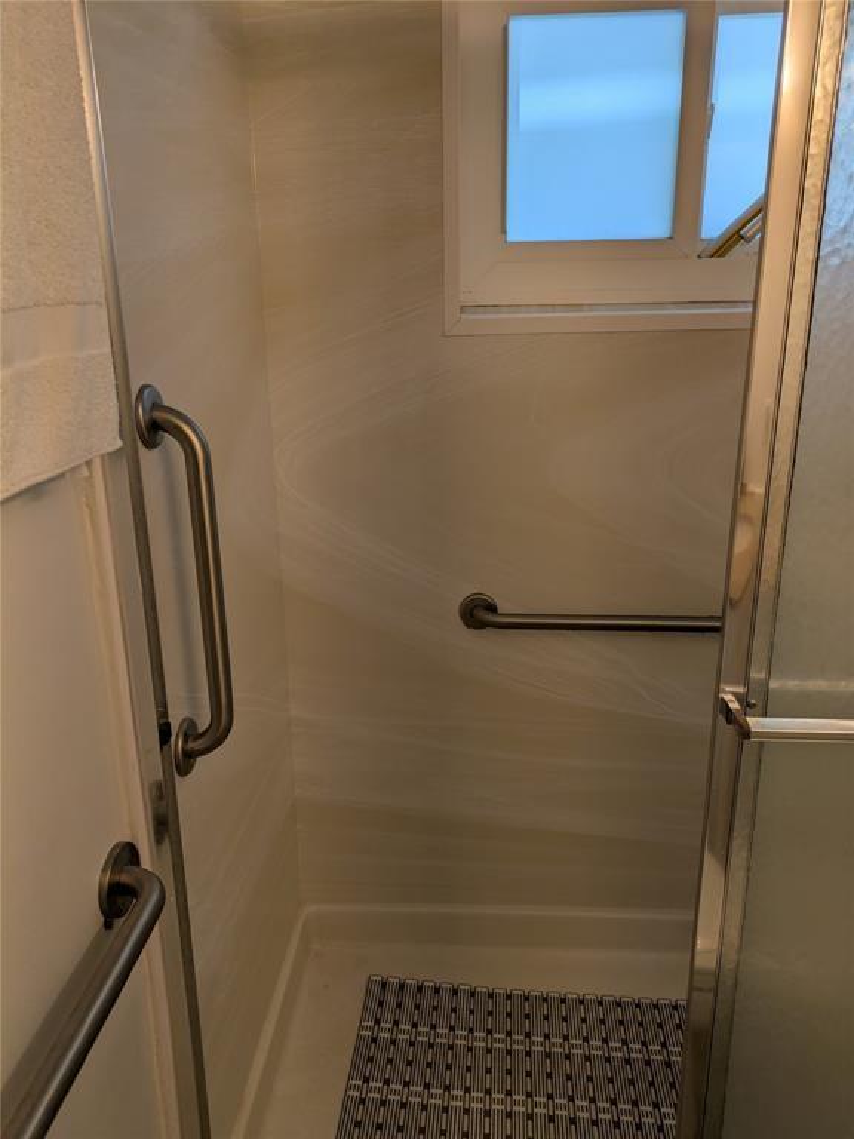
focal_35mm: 25
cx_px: 427
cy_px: 570
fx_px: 822
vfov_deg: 69.4
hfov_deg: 54.9
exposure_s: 1/253
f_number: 1.89
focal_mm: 5.43
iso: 55
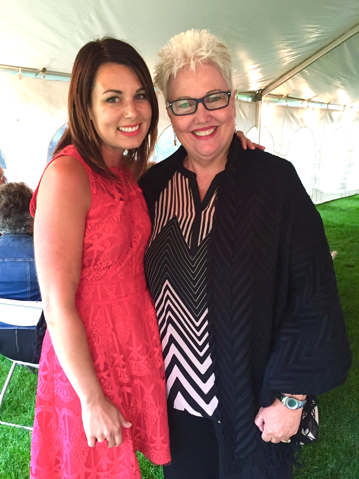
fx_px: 401
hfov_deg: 48.2
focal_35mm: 29
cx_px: 180
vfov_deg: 61.7
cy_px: 240
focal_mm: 4.15
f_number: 2.2
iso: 250
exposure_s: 1/30
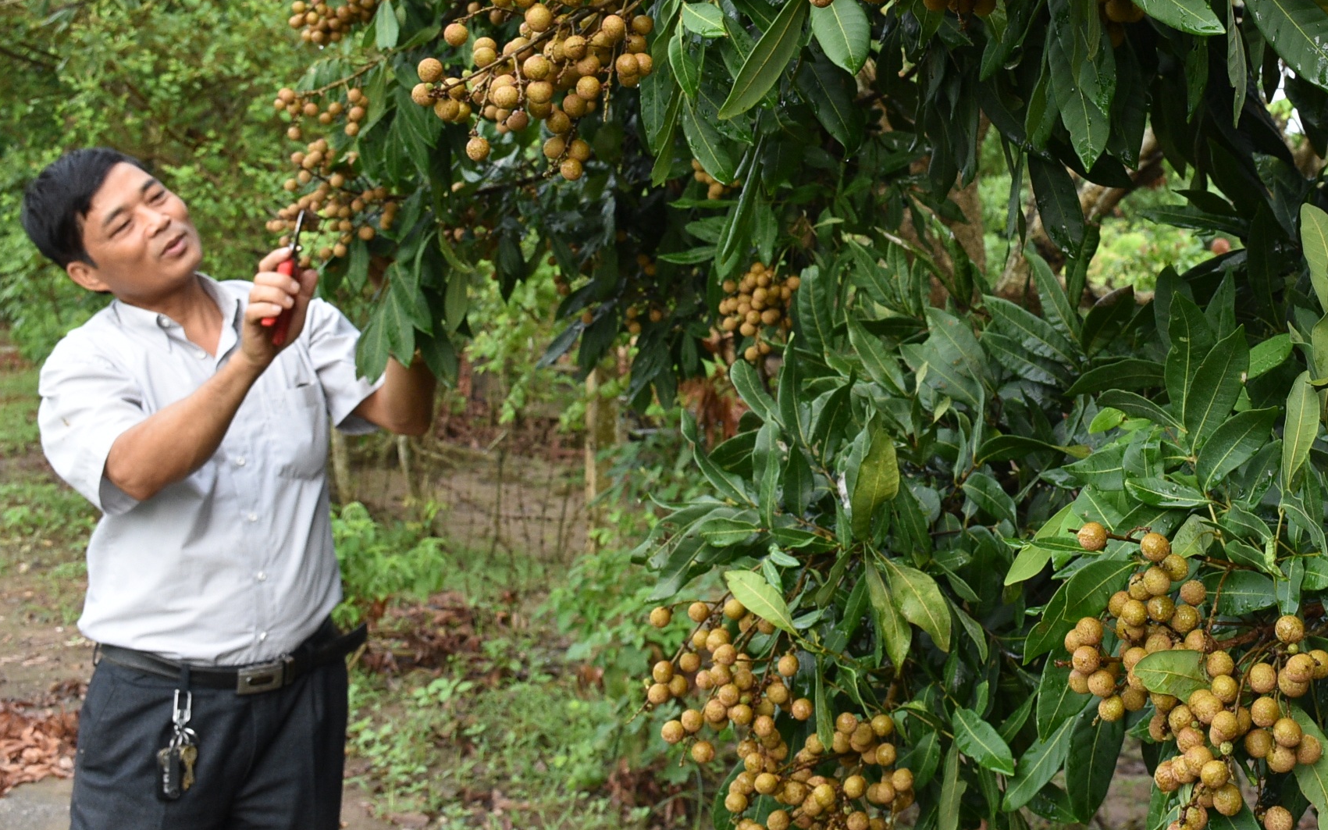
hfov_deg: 32.4
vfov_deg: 20.8
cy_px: 182
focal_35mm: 62
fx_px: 2240
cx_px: 1000
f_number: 8
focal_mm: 23
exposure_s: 1/250
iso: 800
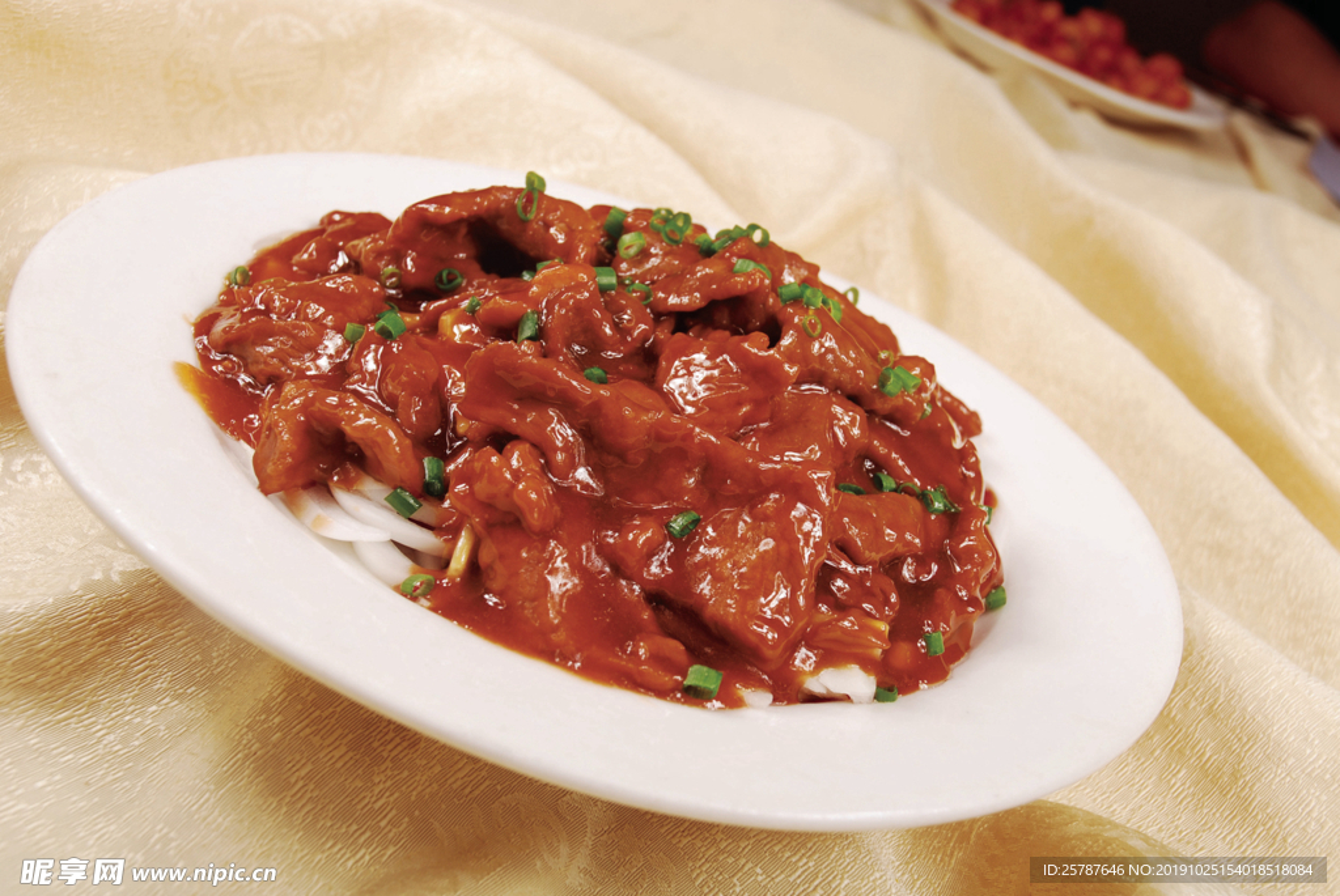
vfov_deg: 29.0
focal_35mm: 46
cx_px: 670
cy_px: 448
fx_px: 1733
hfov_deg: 42.3
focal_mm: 31
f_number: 7.1
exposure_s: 1/160
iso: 100
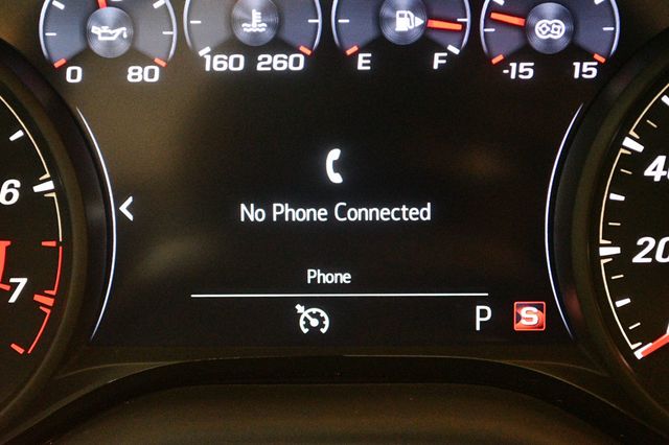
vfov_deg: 19.7
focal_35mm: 69
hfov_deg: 29.3
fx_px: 1282
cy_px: 222
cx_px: 334
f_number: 5.3
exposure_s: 1/60
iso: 10000
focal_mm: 46
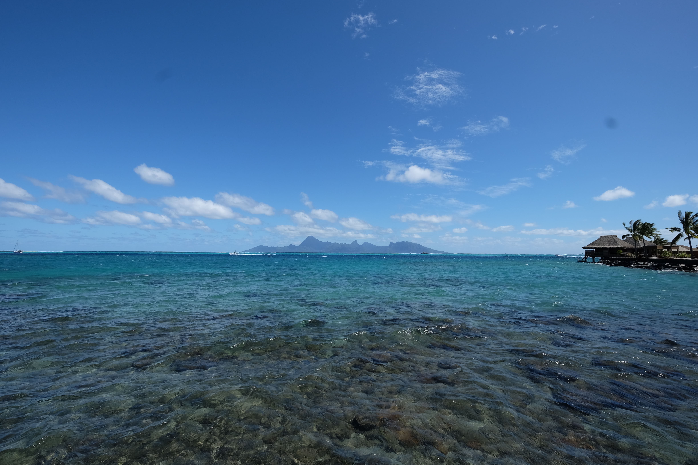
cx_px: 349
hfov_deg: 100.4
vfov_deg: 77.3
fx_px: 291
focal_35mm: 15
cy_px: 232
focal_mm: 10
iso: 200
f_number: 10
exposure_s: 1/320
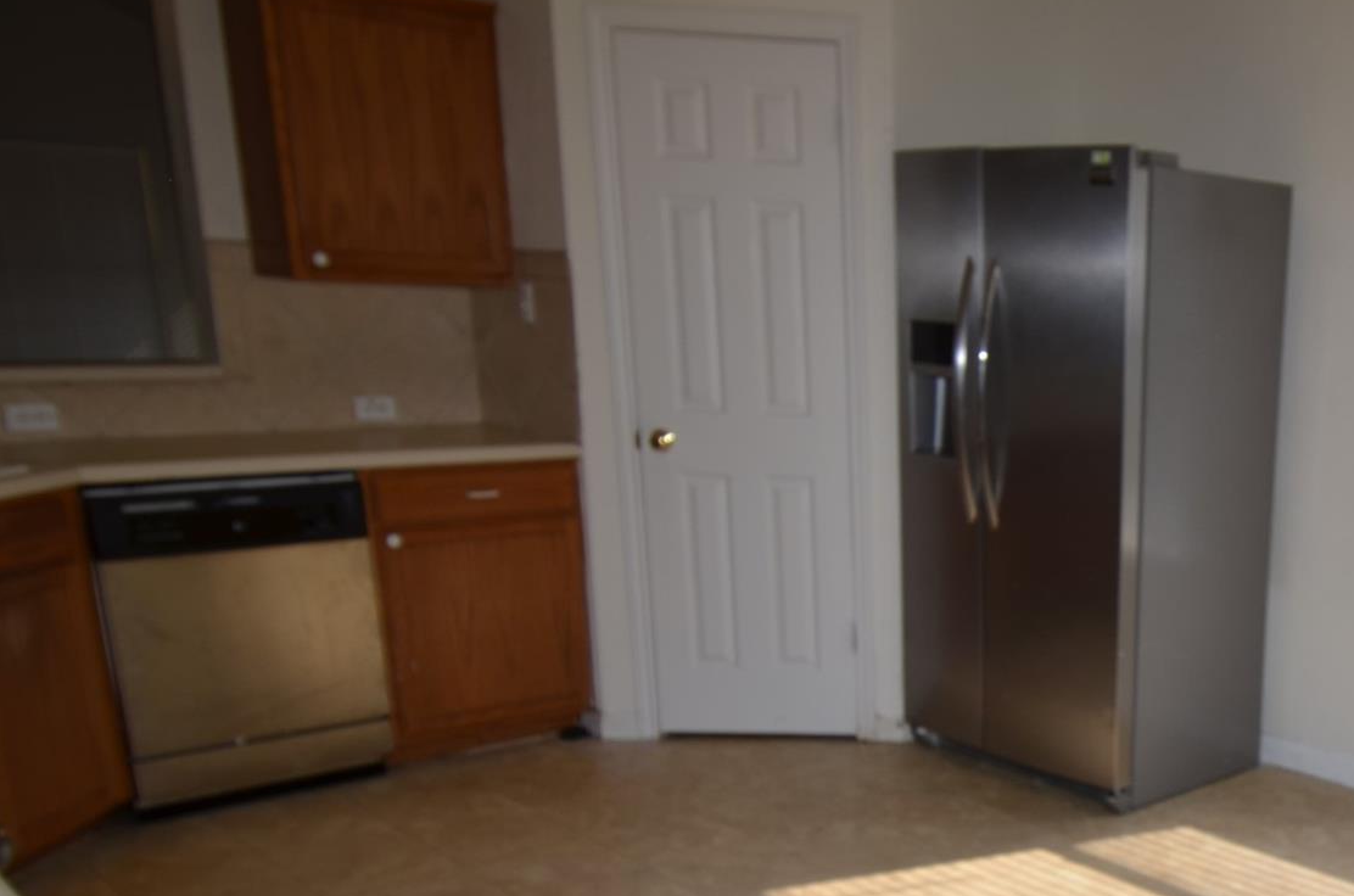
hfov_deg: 47.7
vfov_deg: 35.6
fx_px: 1348
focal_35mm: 36
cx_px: 1225
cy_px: 715
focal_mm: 13
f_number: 7.1
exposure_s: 1/200
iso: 100
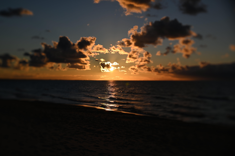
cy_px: 78
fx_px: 326
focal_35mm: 50
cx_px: 118
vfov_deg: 27.0
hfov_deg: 39.6
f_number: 1.4
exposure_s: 1/5000
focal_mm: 50
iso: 100
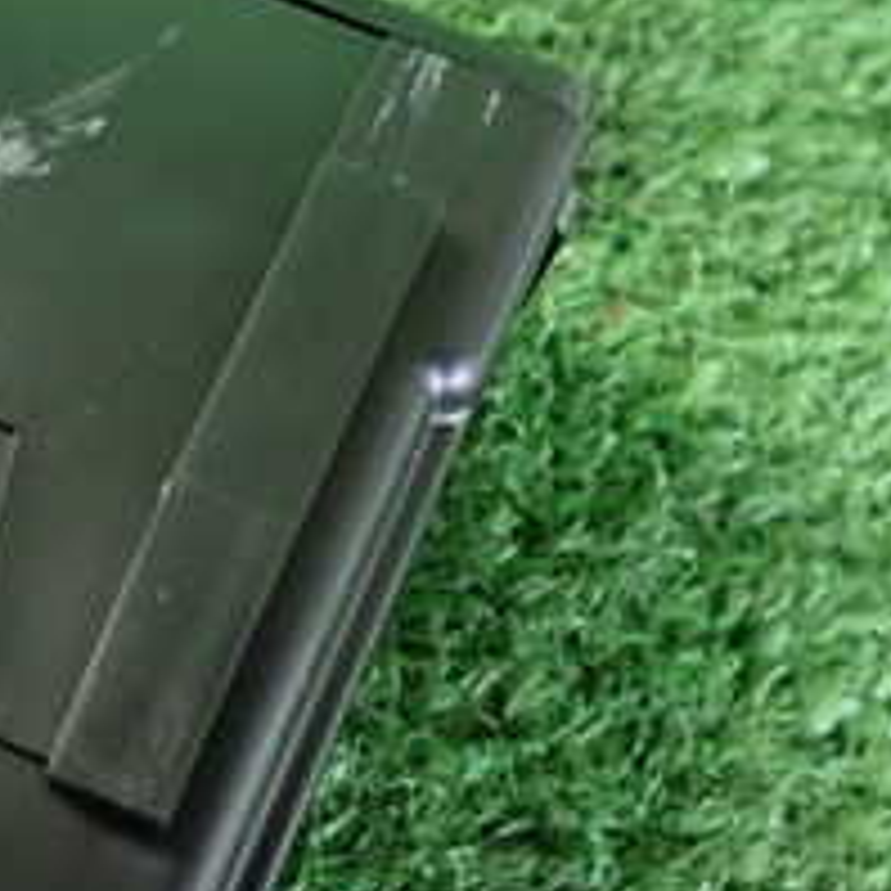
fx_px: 1951
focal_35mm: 67
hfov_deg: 25.0
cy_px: 526
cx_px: 104
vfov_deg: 25.7
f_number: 2
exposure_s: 1/30
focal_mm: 4.5
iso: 800
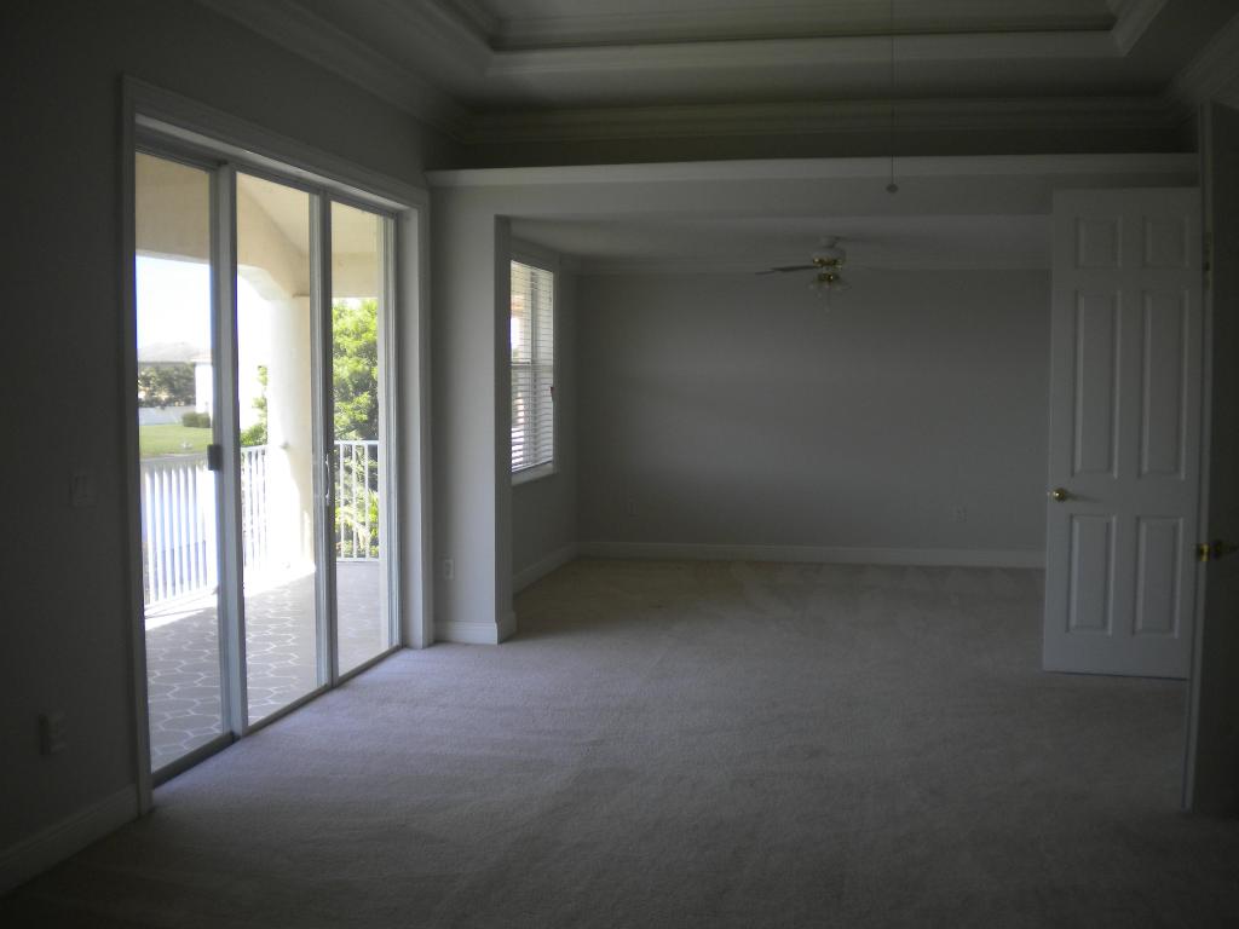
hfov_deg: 52.6
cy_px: 464
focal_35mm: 35
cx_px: 620
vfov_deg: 40.7
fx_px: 1253
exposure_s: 1/180
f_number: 3.1
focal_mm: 6.3
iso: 80
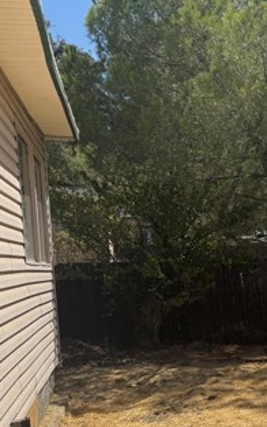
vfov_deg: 38.1
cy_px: 306
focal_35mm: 52
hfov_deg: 20.3
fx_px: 605
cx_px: 430
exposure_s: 1/5319
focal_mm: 6.76
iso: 80
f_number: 1.78
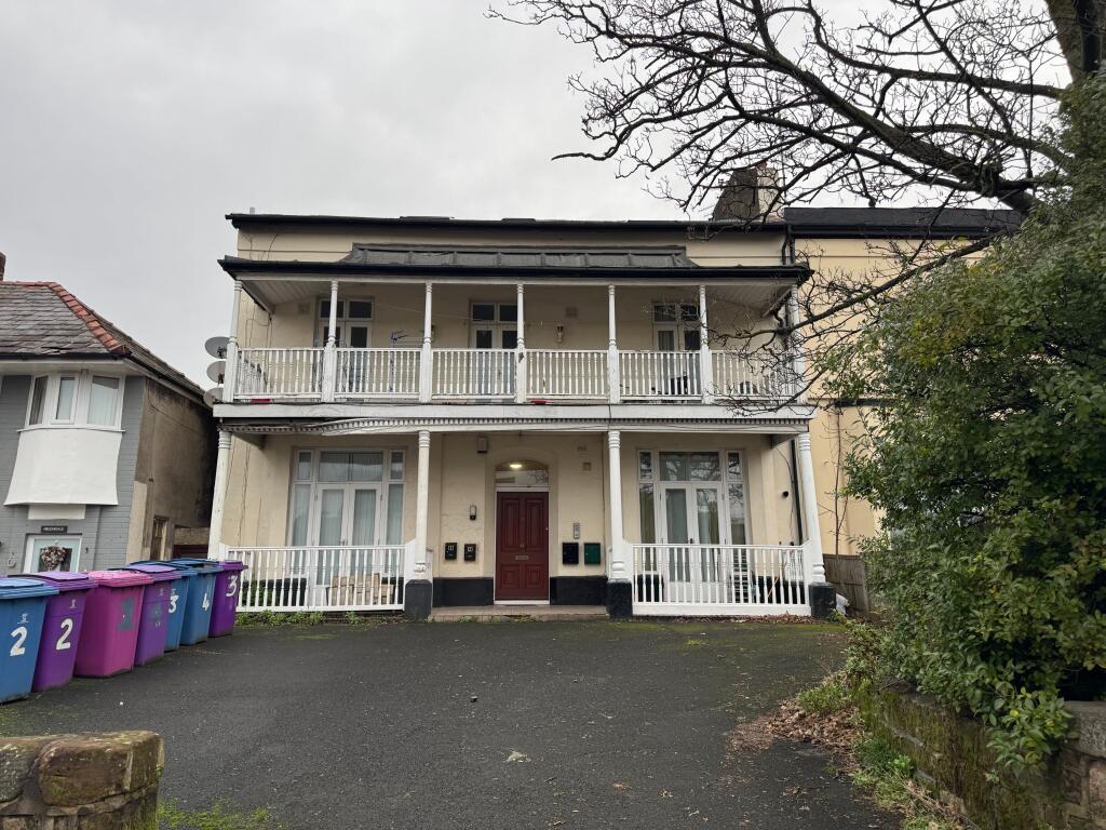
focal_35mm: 24
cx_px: 553
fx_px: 767
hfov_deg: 71.6
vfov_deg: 56.8
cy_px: 415
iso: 80
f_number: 1.78
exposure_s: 1/544
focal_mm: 6.76
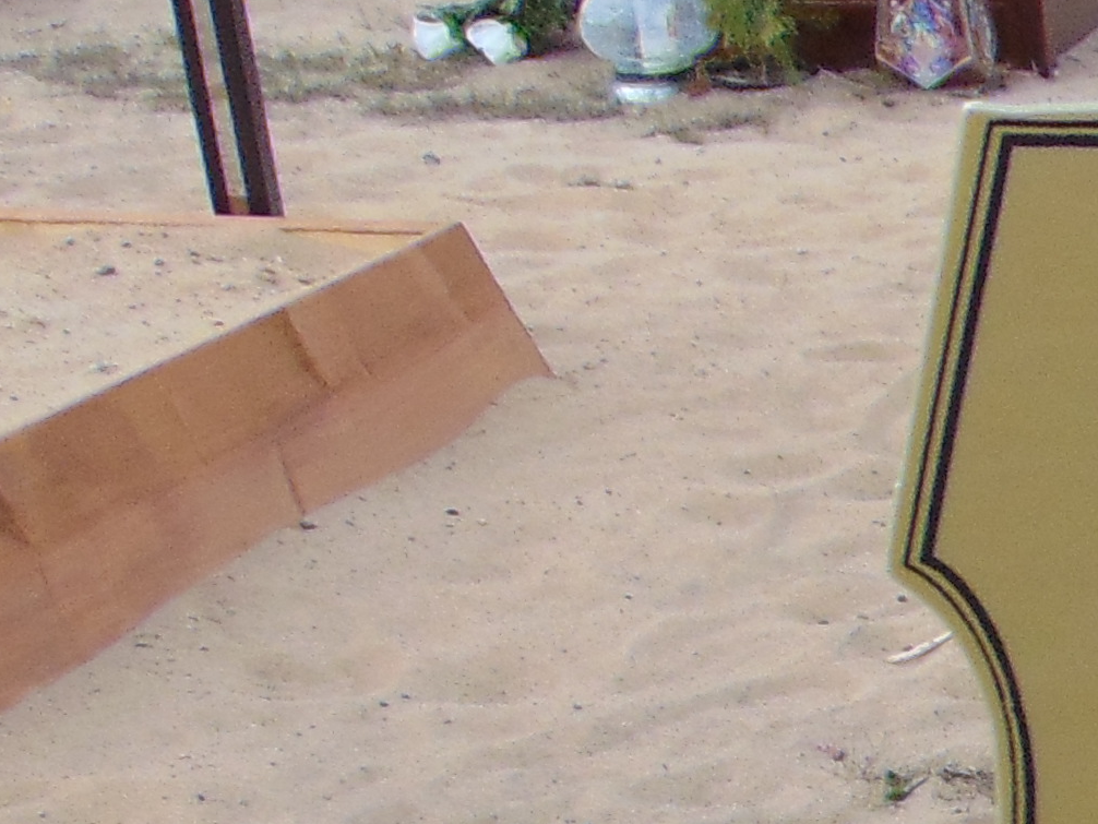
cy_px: 1189
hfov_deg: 13.8
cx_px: 1945
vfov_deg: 11.2
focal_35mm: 128
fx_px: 4061
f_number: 3
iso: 80
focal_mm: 4.5
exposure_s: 1/800
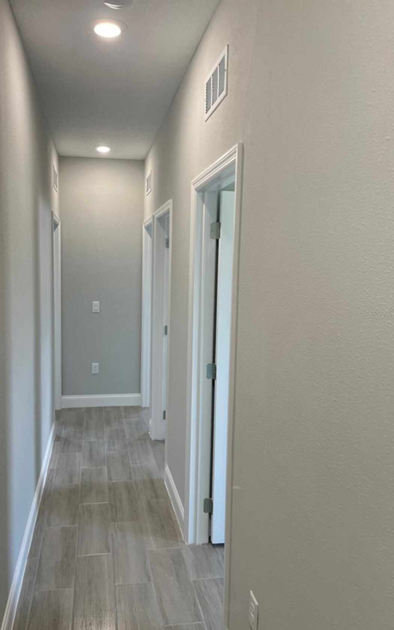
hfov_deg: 44.4
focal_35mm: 28
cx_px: 162
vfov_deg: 66.5
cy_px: 314
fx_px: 481
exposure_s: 1/120
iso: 125
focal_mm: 5.1
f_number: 1.6
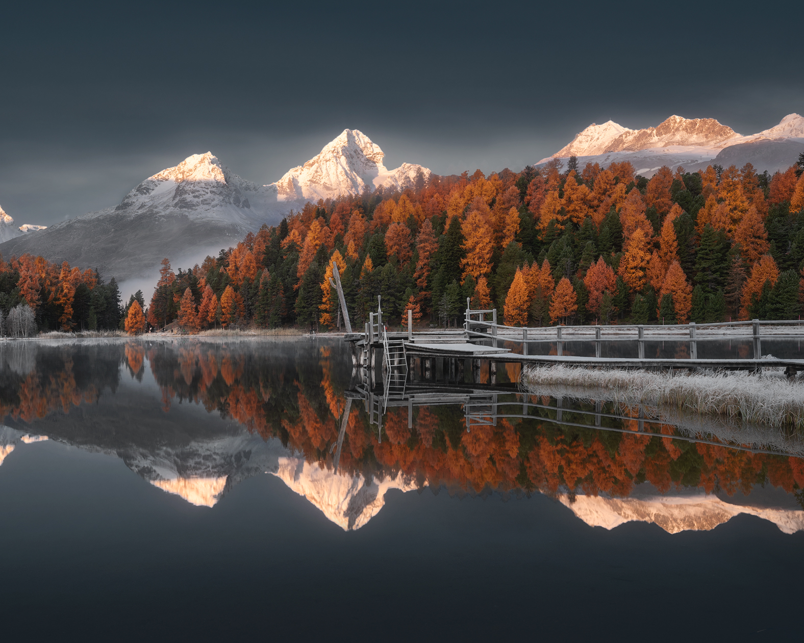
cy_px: 324
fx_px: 952
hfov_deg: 45.8
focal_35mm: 40
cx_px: 371
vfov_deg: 37.3
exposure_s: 1/2
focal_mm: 35
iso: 100
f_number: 13
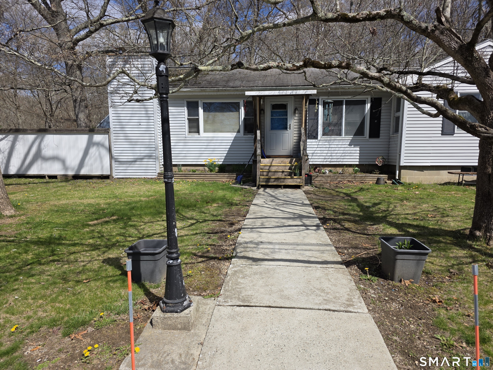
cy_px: 185
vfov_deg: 58.9
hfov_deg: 73.9
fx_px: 328
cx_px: 246
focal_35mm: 23
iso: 80
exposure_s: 1/7944
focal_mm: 6.3
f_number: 1.7
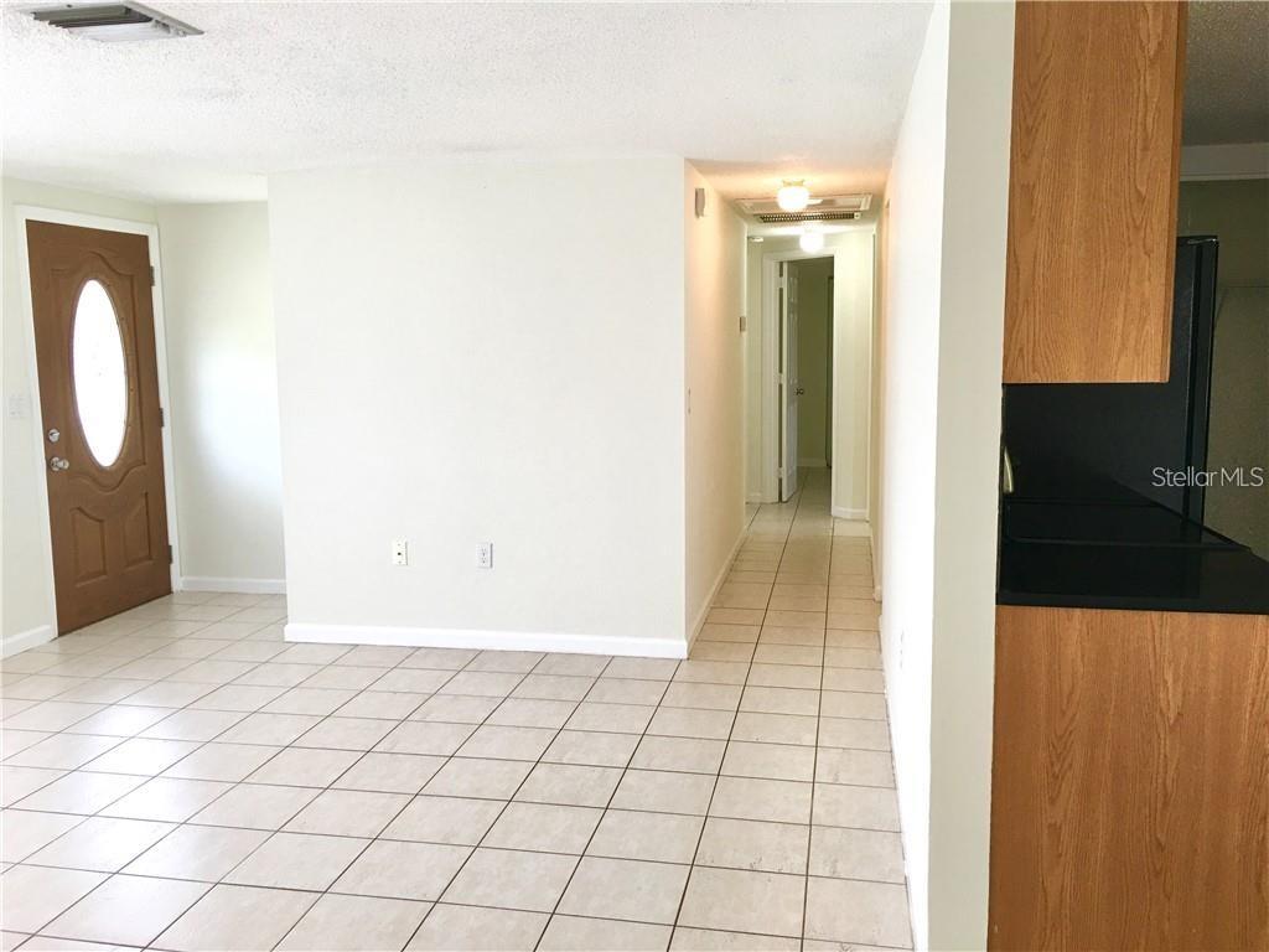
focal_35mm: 29
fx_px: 1063
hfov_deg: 61.7
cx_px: 634
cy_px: 476
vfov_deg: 48.2
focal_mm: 4.15
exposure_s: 1/30
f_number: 2.2
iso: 32
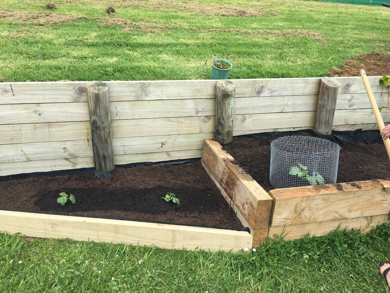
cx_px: 195
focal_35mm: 29
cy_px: 146
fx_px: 327
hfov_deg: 61.7
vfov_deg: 48.2
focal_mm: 4.15
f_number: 2.2
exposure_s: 1/601
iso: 25
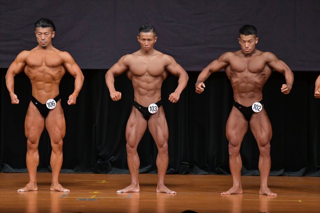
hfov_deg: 7.2
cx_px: 160
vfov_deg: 4.8
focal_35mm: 285
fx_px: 2532
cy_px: 106
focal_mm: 190
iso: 4000
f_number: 5.6
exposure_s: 1/400
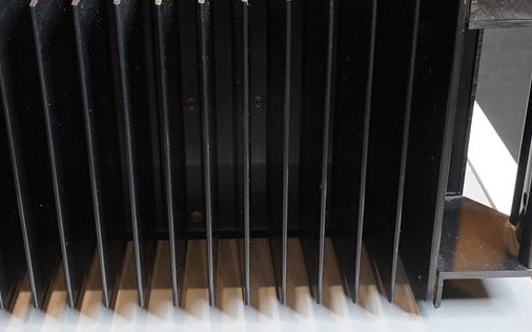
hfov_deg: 34.9
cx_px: 197
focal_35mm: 58
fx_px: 841
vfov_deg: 22.3
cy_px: 114
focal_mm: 24
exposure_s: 1/6
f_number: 9
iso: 3200
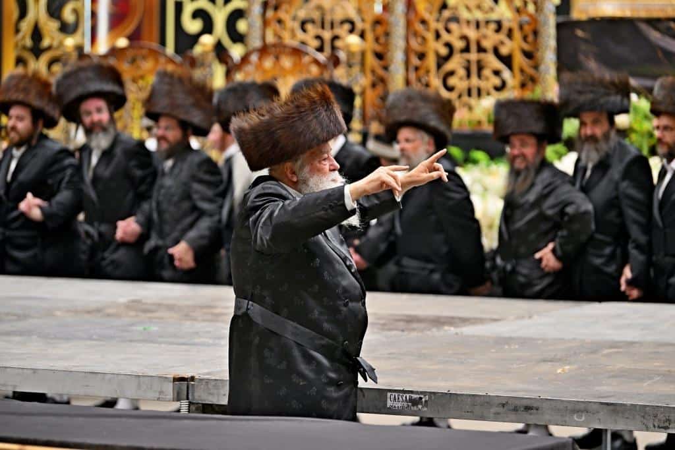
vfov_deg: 9.2
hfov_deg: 13.7
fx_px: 2813
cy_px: 225
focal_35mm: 150
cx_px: 338
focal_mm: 150
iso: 500
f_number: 2.8
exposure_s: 1/250
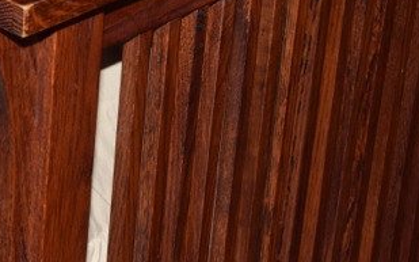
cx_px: 16
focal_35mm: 174
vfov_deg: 7.5
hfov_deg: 11.9
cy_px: 97
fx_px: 1987
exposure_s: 1/125
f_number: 5.6
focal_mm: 55
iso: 800
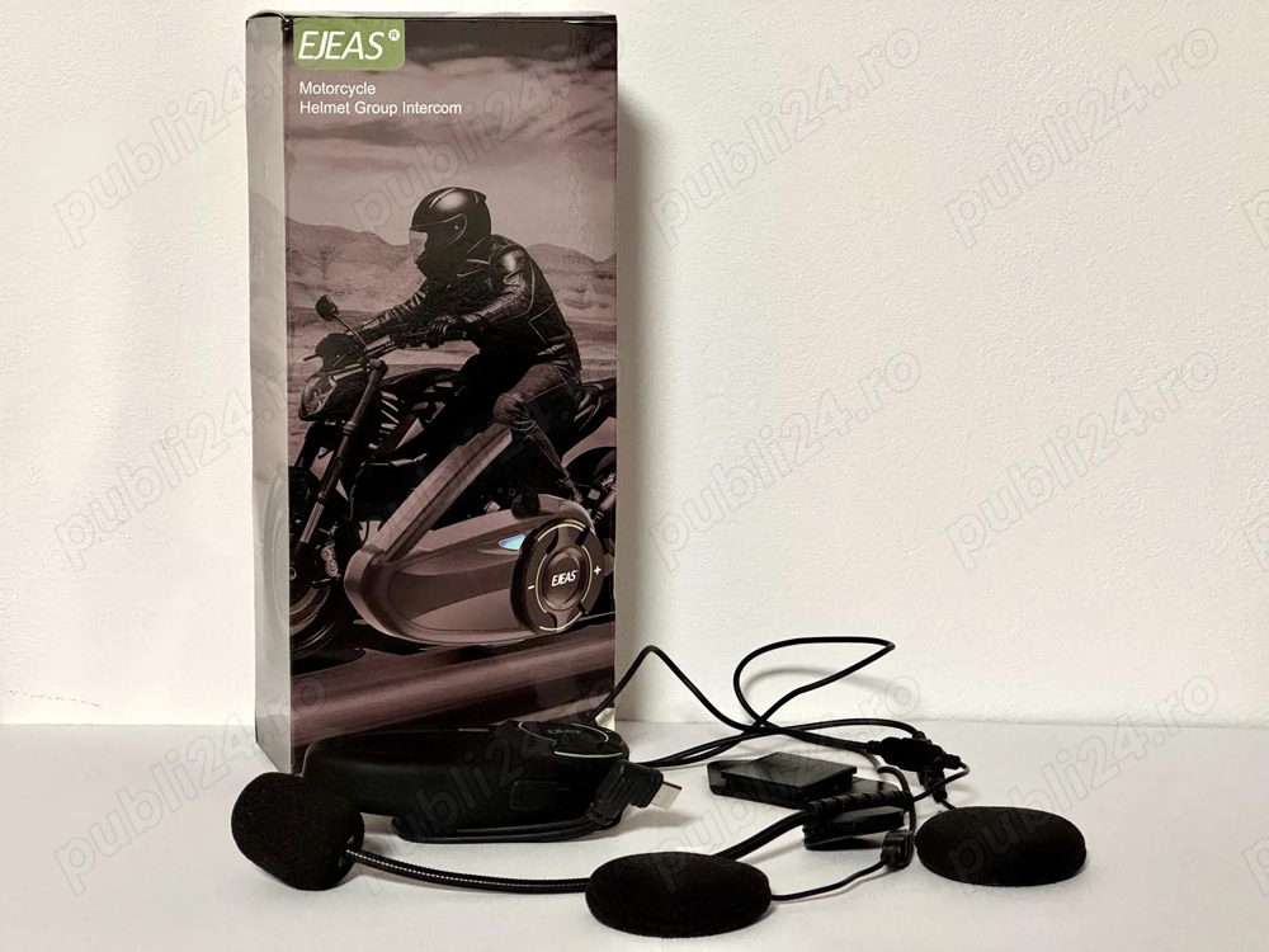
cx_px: 634
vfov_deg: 19.1
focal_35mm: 77
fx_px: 2823
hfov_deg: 25.3
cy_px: 476
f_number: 2.8
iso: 250
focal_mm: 9
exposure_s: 1/50
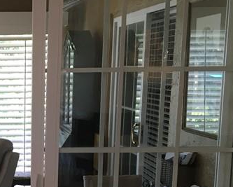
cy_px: 175
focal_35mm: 87
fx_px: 600
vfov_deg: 17.4
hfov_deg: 20.7
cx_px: -37
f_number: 2.2
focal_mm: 4.15
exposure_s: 1/30
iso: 50
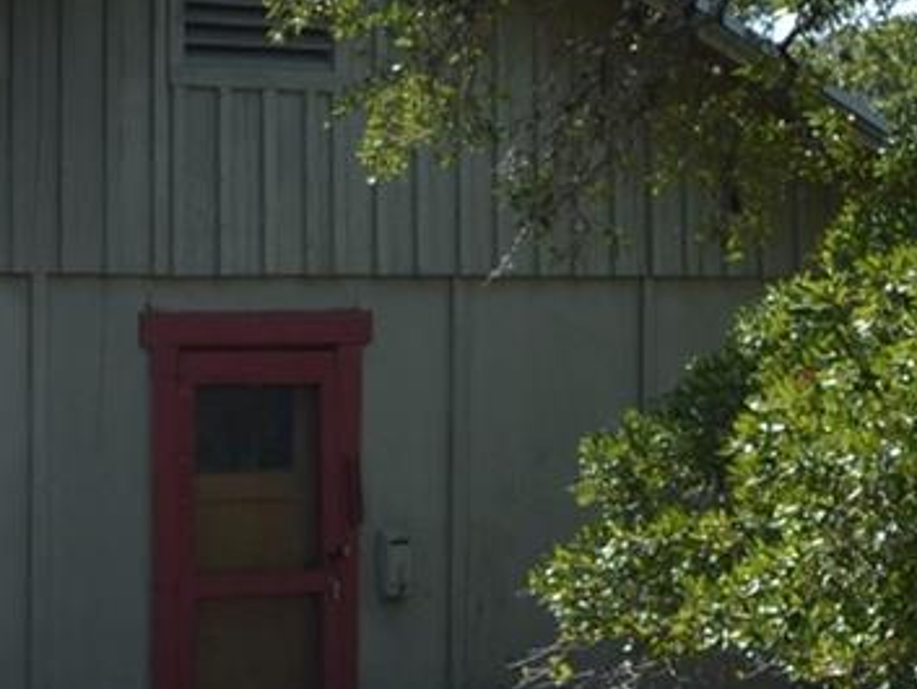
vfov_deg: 8.1
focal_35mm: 184
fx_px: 4876
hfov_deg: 10.7
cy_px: 209
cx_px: 553
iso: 100
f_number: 8
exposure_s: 1/250
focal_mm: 22
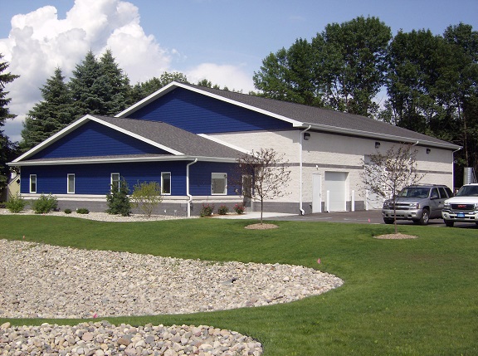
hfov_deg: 41.3
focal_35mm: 46
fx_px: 634
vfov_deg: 31.4
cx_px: 239
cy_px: 178
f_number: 5.1
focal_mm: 7.7
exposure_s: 1/786
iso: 100
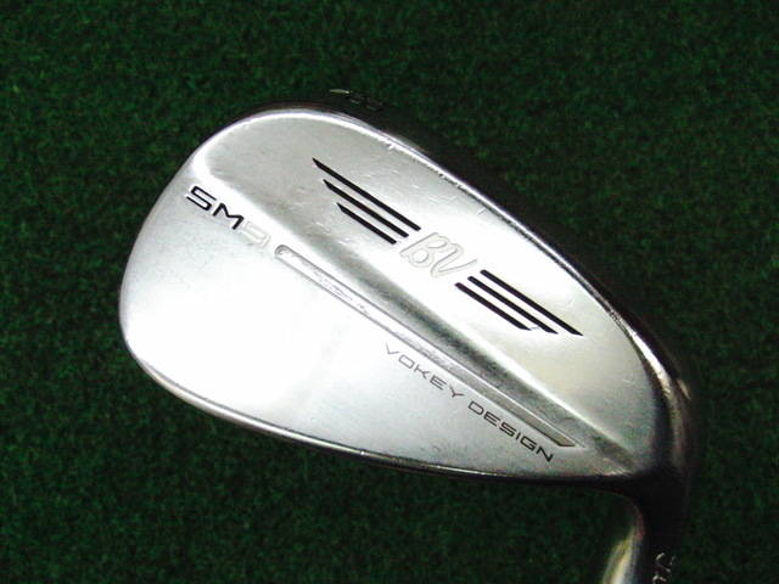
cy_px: 292
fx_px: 833
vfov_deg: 38.7
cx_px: 390
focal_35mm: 37
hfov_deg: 50.1
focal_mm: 6.42
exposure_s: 1/800
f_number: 3.6
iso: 3200
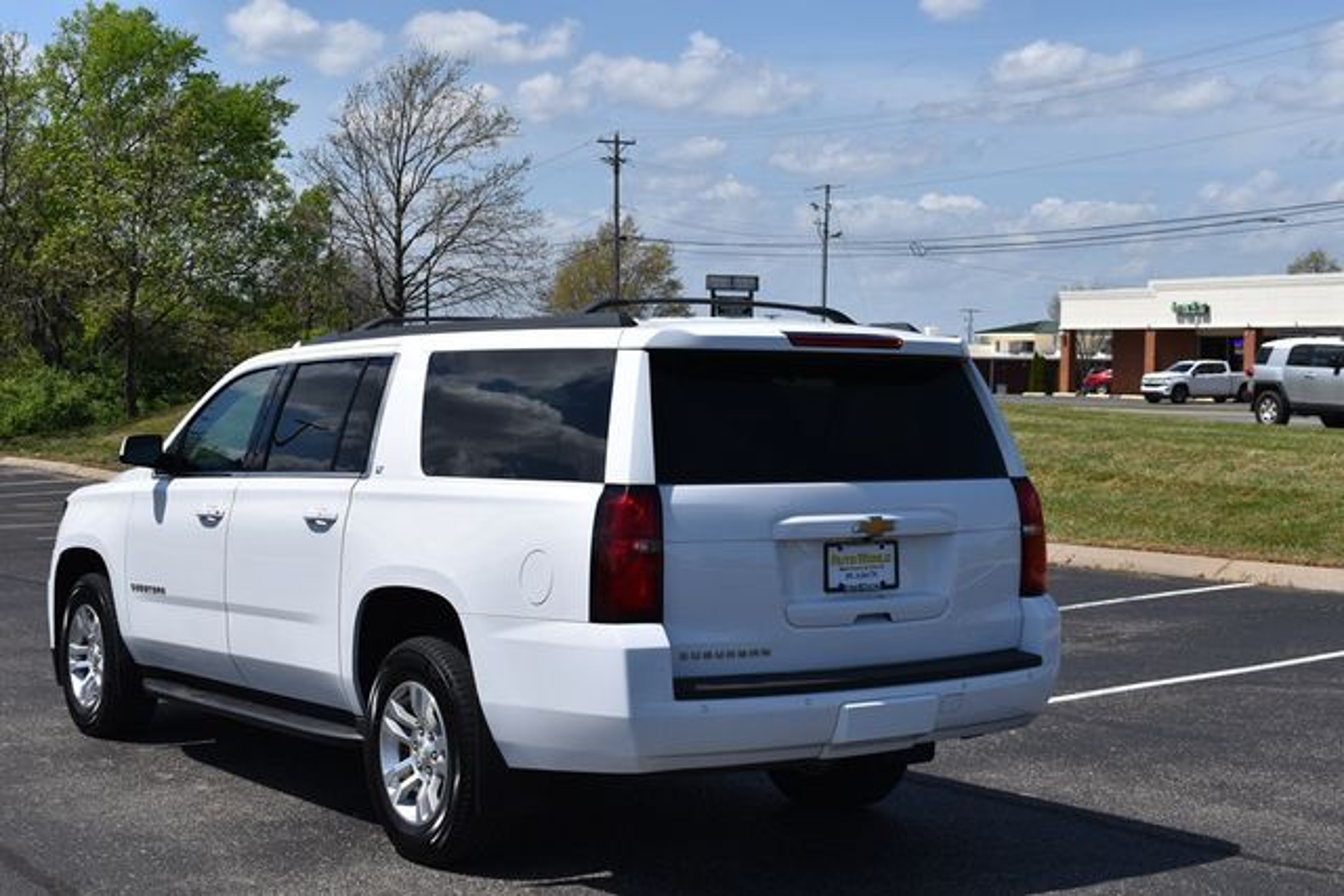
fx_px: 1960
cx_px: 672
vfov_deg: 25.8
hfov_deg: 37.8
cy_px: 448
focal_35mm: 52
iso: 100
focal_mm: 35
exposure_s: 1/400
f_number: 10
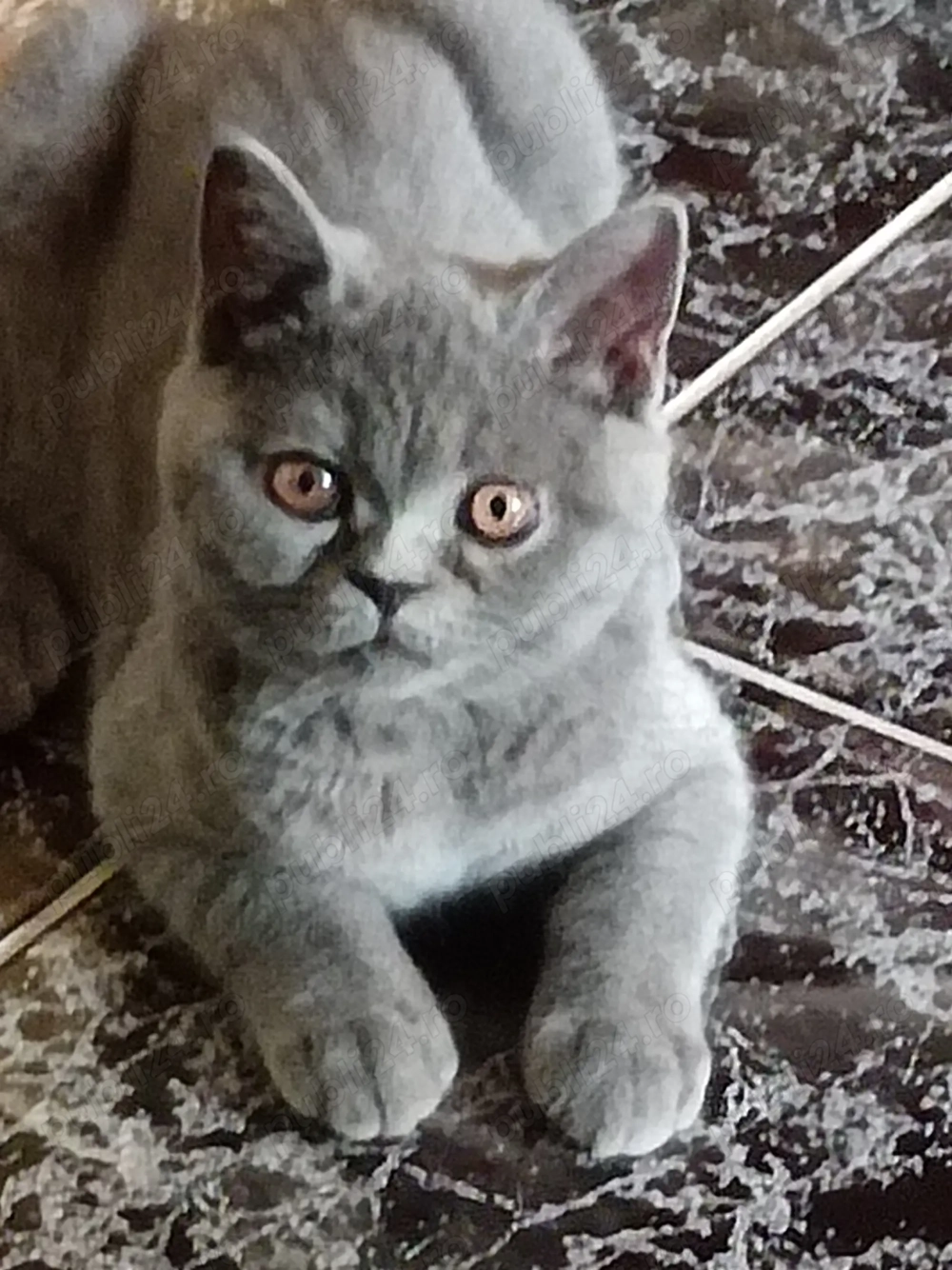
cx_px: 476
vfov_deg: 11.3
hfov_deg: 8.5
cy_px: 635
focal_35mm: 175
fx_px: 6419
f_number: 1.9
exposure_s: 1/16.7
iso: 3837
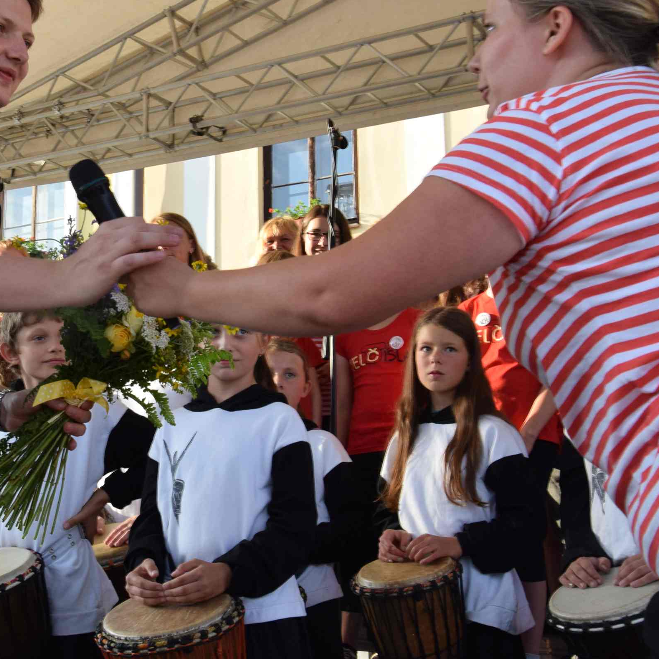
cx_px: 120
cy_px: 266
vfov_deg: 28.6
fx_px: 1288
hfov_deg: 28.0
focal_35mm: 60
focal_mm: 25
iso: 400
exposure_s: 1/160
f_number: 9
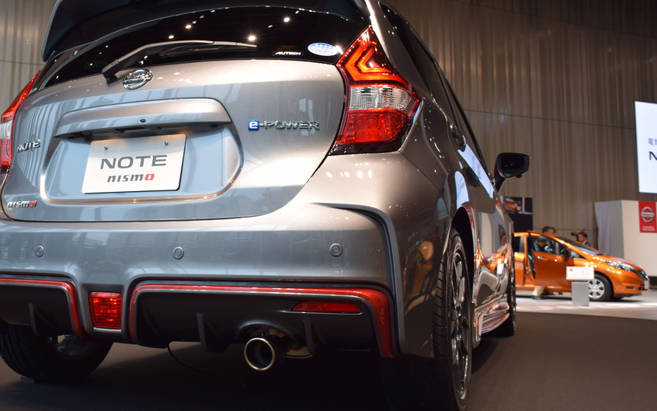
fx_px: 663
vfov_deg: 34.4
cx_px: 267
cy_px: 179
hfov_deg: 52.4
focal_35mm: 37
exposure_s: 1/100
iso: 400
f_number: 5
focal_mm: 20
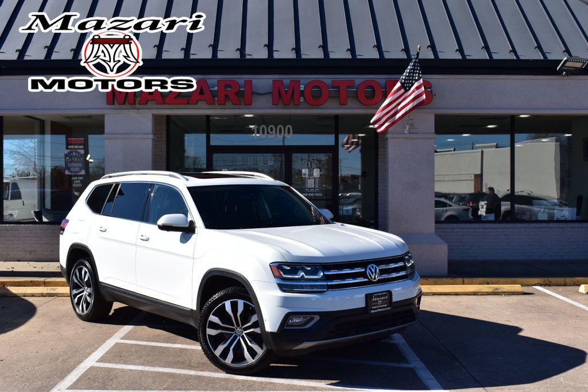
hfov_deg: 46.4
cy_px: 196
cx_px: 294
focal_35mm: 42
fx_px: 686
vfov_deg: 31.9
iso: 320
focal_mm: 28
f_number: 11
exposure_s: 1/500
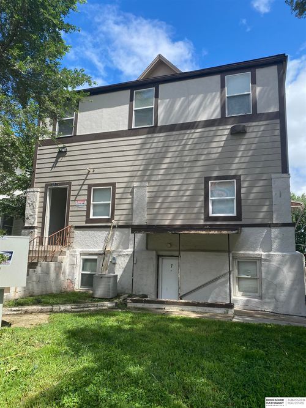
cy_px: 204
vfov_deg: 67.3
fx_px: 307
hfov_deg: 53.0
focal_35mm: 26
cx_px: 153
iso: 32
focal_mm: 4.25
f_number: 1.8
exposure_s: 1/1629
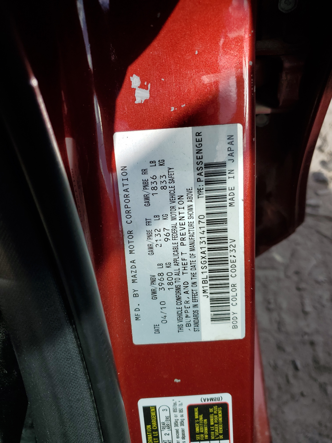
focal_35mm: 26
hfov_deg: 53.1
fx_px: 332
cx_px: 166
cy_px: 222
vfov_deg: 67.3
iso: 50
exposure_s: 1/3333
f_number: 1.5
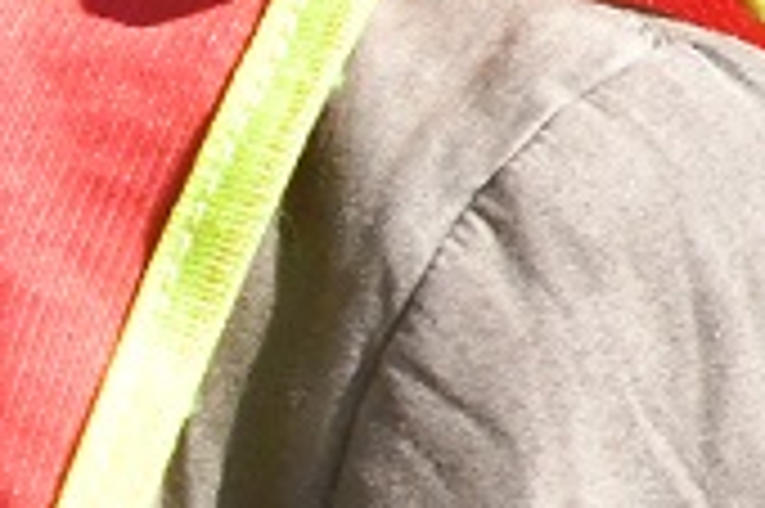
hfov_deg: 0.7
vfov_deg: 0.5
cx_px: -1210
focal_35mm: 2892
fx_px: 61395
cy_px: 1182
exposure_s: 1/5000
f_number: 9
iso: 2500
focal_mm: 280
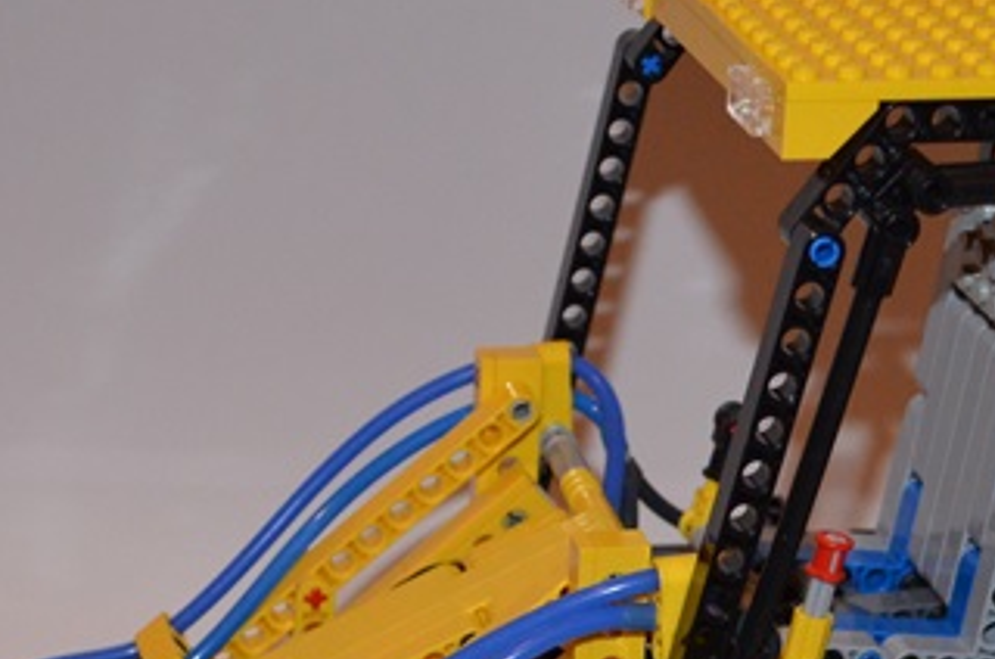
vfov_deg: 12.8
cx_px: 724
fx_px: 2869
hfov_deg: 19.6
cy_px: 786
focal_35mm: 104
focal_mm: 24
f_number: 4
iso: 1400
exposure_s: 1/60
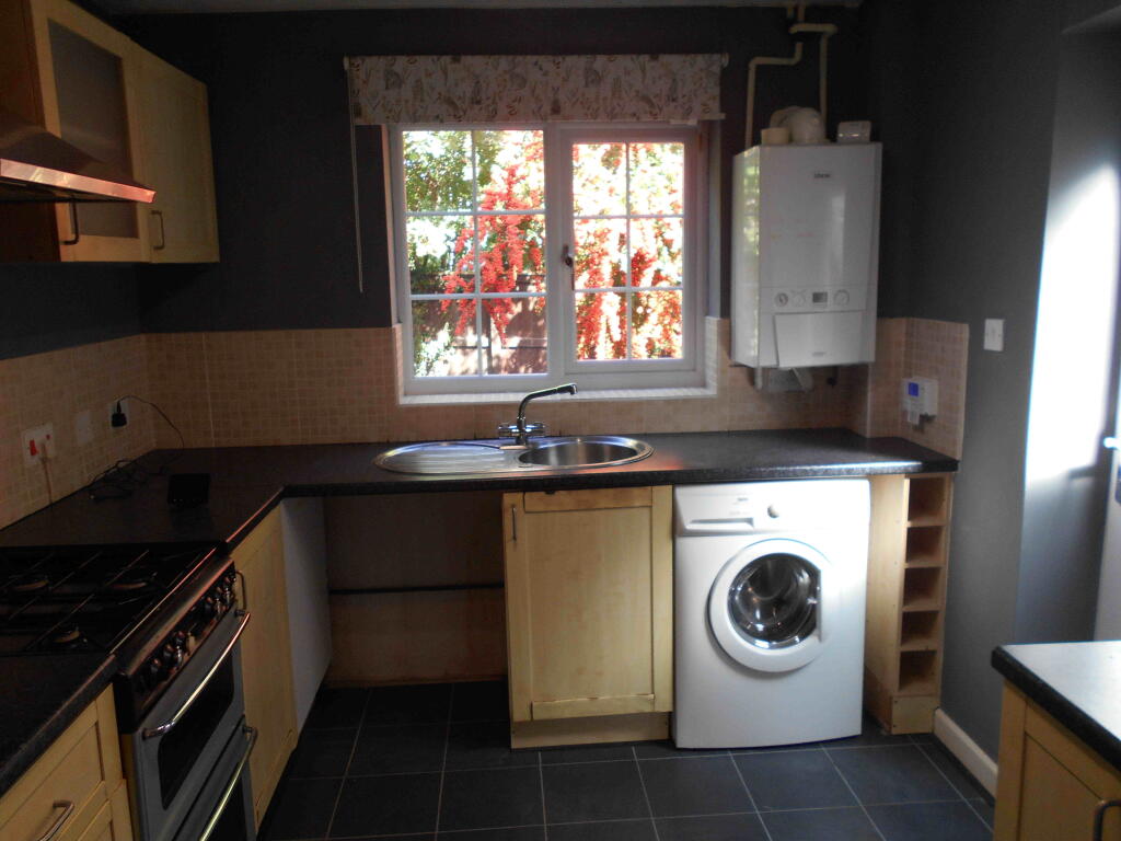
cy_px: 420
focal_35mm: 26
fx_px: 842
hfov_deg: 67.3
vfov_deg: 53.1
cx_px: 560
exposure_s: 1/30
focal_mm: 4.6
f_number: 3.2
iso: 110
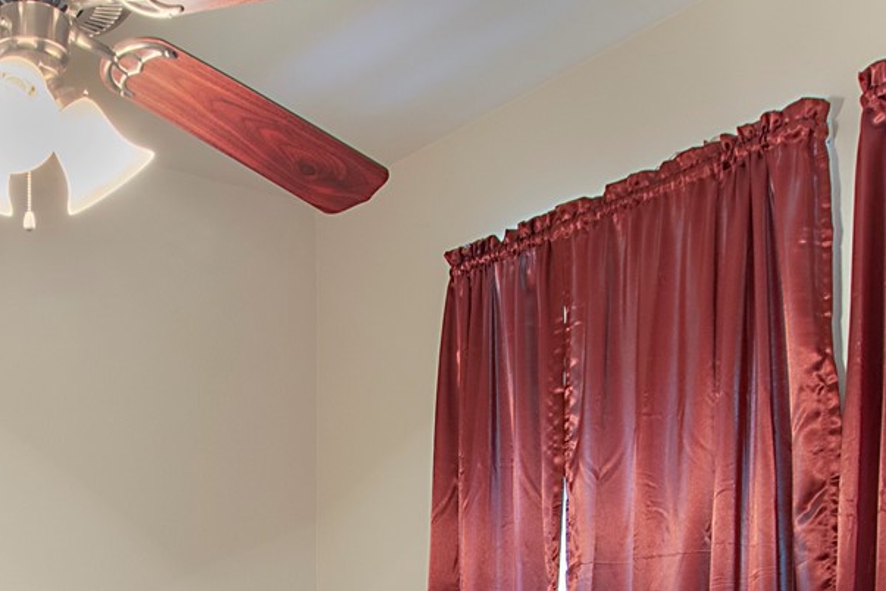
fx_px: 1329
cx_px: 192
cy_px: 766
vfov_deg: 22.4
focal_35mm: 54
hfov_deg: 35.8
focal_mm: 10
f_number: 8
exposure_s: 1/2.5
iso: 100
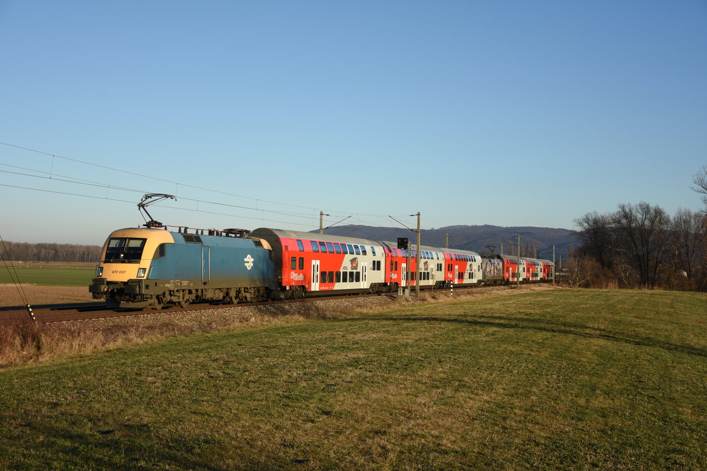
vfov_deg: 23.8
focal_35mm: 57
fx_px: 1119
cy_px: 236
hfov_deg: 35.1
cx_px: 354
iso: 100
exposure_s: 1/640
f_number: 4.5
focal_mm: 38
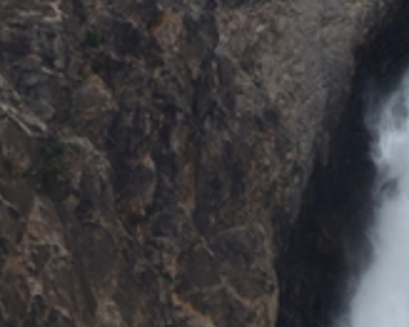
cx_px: 631
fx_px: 18618
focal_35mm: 1539
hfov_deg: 1.3
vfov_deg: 1.0
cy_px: 542
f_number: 5.6
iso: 140
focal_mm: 210
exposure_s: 1/500
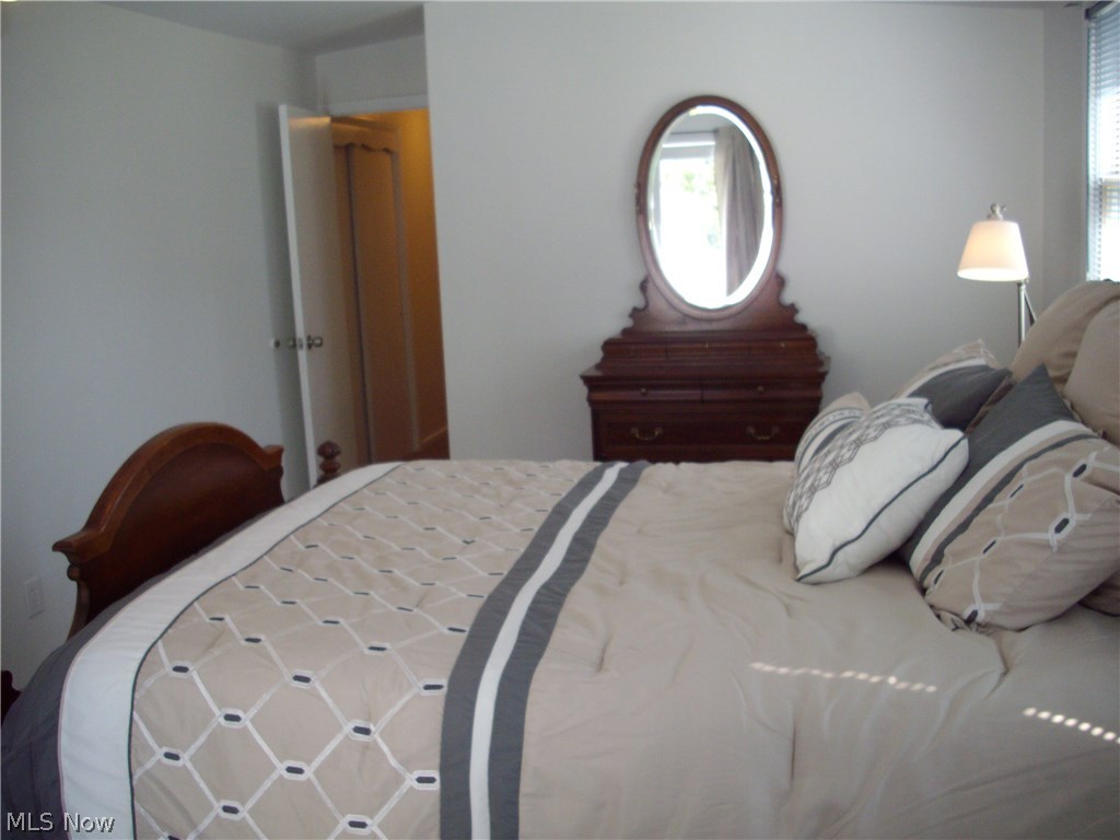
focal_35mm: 37
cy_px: 420
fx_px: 1197
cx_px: 560
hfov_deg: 50.1
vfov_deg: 38.7
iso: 160
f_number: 2.8
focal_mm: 6.2
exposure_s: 1/80
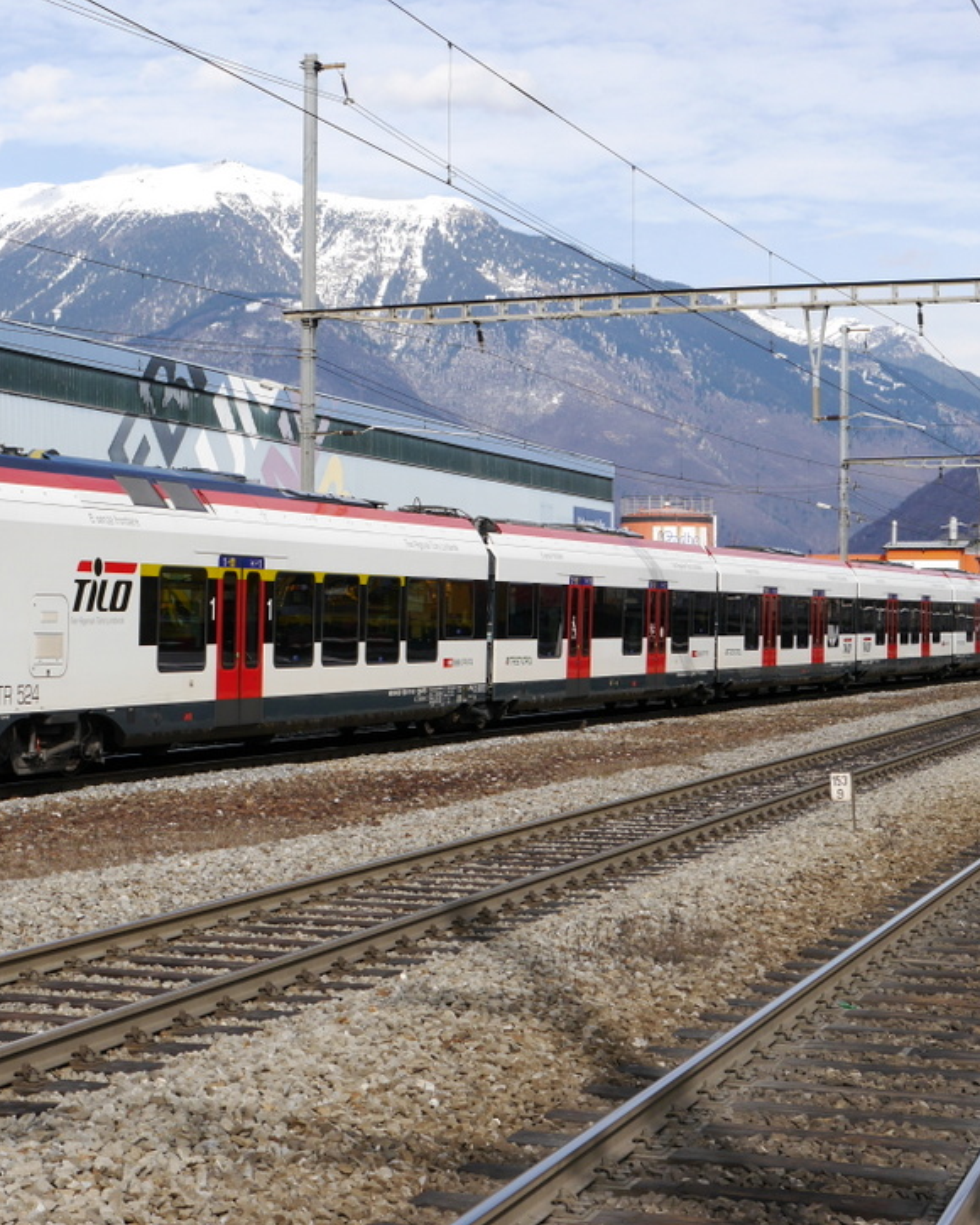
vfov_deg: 25.7
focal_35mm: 74
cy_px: 560
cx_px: 321
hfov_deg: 20.6
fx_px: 2683
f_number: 9
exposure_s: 1/320
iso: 160
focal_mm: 25
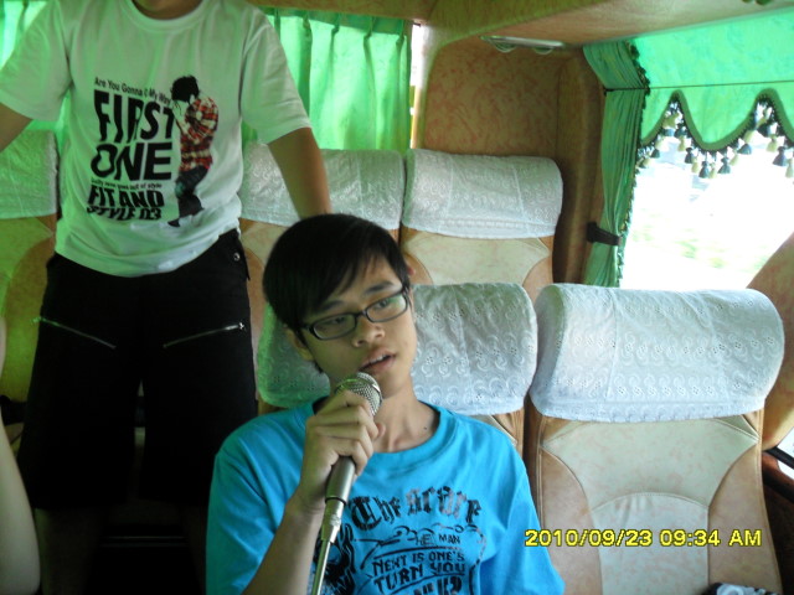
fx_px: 803
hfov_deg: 52.6
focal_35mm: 35
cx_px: 397
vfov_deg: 40.7
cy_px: 298
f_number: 2.8
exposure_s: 1/60
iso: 100
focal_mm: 6.2
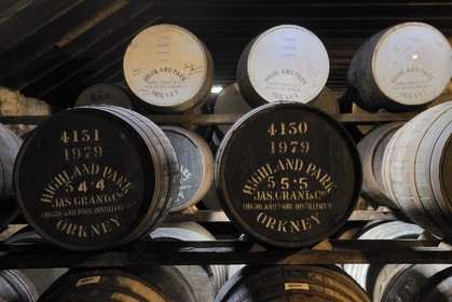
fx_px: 603
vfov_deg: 28.1
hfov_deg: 41.1
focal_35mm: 48
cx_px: 226
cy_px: 151
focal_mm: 48
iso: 400
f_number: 4
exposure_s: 1/2.5
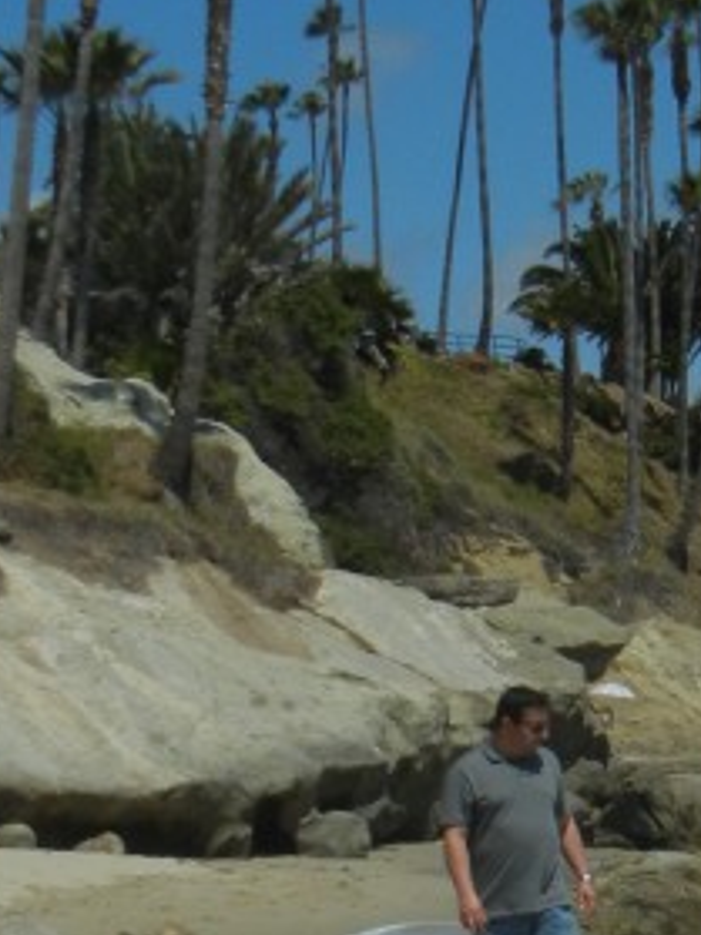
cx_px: 540
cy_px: 908
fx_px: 2972
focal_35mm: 110
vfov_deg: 17.5
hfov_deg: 13.4
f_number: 7
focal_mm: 5.4
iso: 160
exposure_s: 1/1163
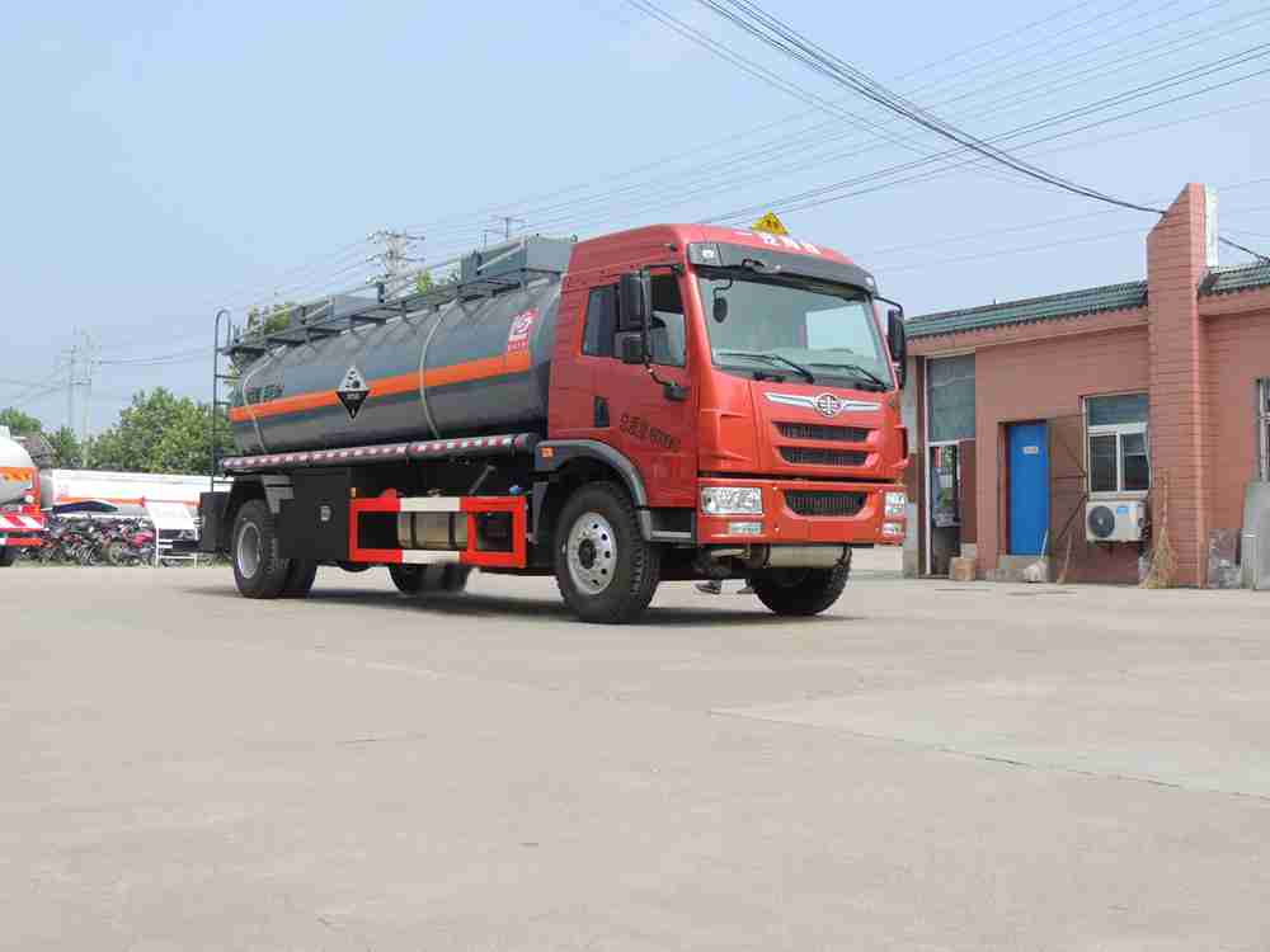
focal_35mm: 40
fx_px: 1468
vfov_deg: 36.0
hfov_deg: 46.8
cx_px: 635
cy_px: 476
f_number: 3.3
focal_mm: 7.1
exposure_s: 1/800
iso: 100
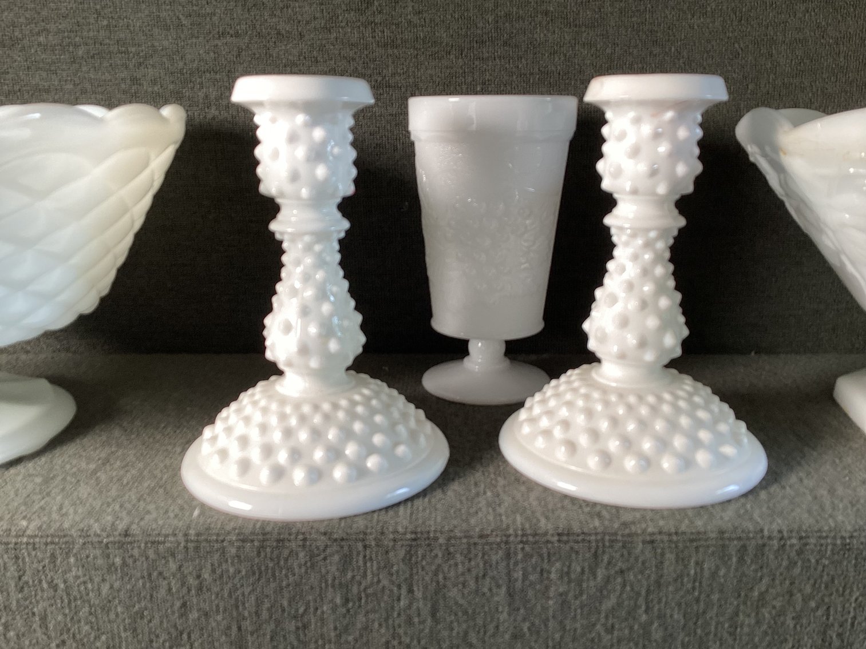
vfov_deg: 45.4
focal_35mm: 31
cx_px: 433
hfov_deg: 58.3
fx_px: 776
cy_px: 324
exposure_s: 1/100
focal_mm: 3.3
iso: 64
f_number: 2.4
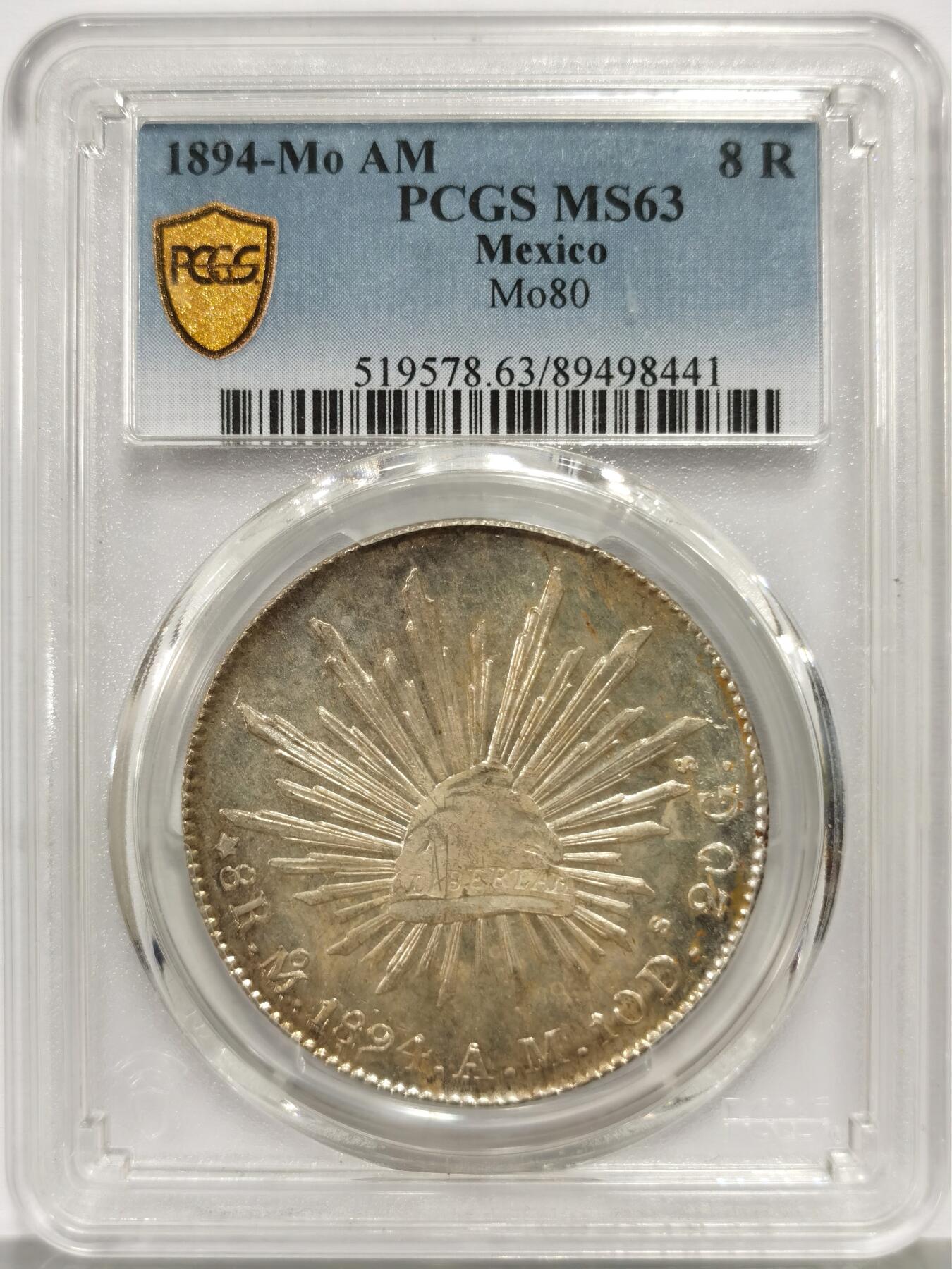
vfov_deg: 35.5
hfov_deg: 27.0
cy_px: 634
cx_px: 476
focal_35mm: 54
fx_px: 1980
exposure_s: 1/100
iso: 100
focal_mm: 5.56
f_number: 16
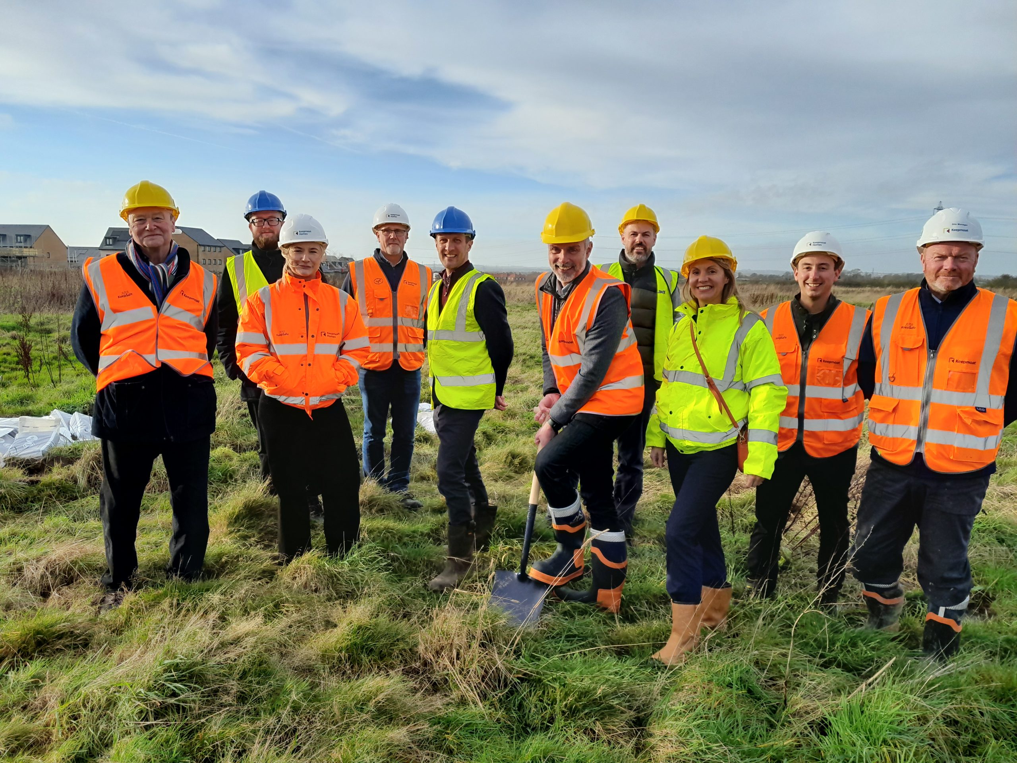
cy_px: 382
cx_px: 508
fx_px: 764
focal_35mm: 26
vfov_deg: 53.1
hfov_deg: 67.3
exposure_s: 1/1065
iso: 40
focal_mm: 4
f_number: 1.8
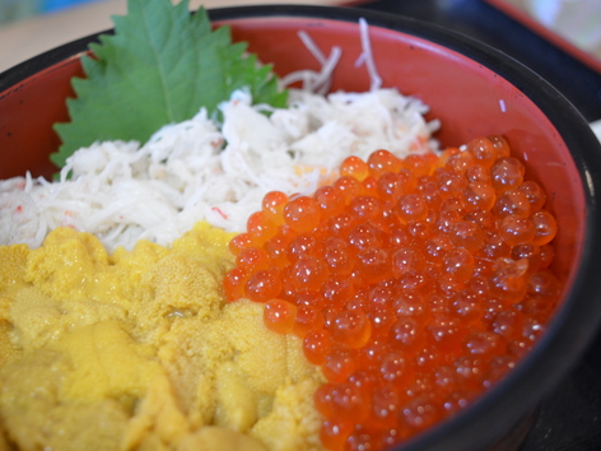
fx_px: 799
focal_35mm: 46
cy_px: 236
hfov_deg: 41.2
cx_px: 280
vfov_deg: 31.5
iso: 800
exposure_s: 1/40
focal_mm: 26
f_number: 4
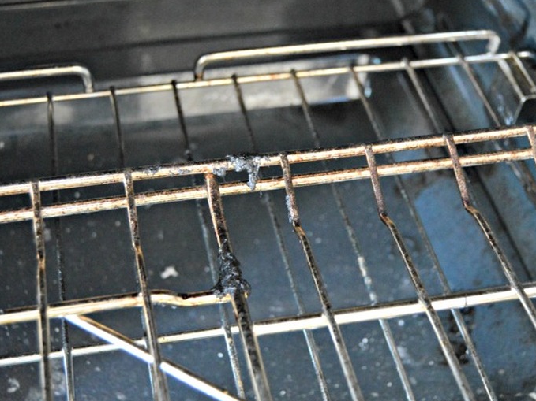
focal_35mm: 43
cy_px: 200
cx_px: 231
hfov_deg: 43.7
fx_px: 666
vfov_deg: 33.6
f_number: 4
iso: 3200
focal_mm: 26
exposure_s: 1/20
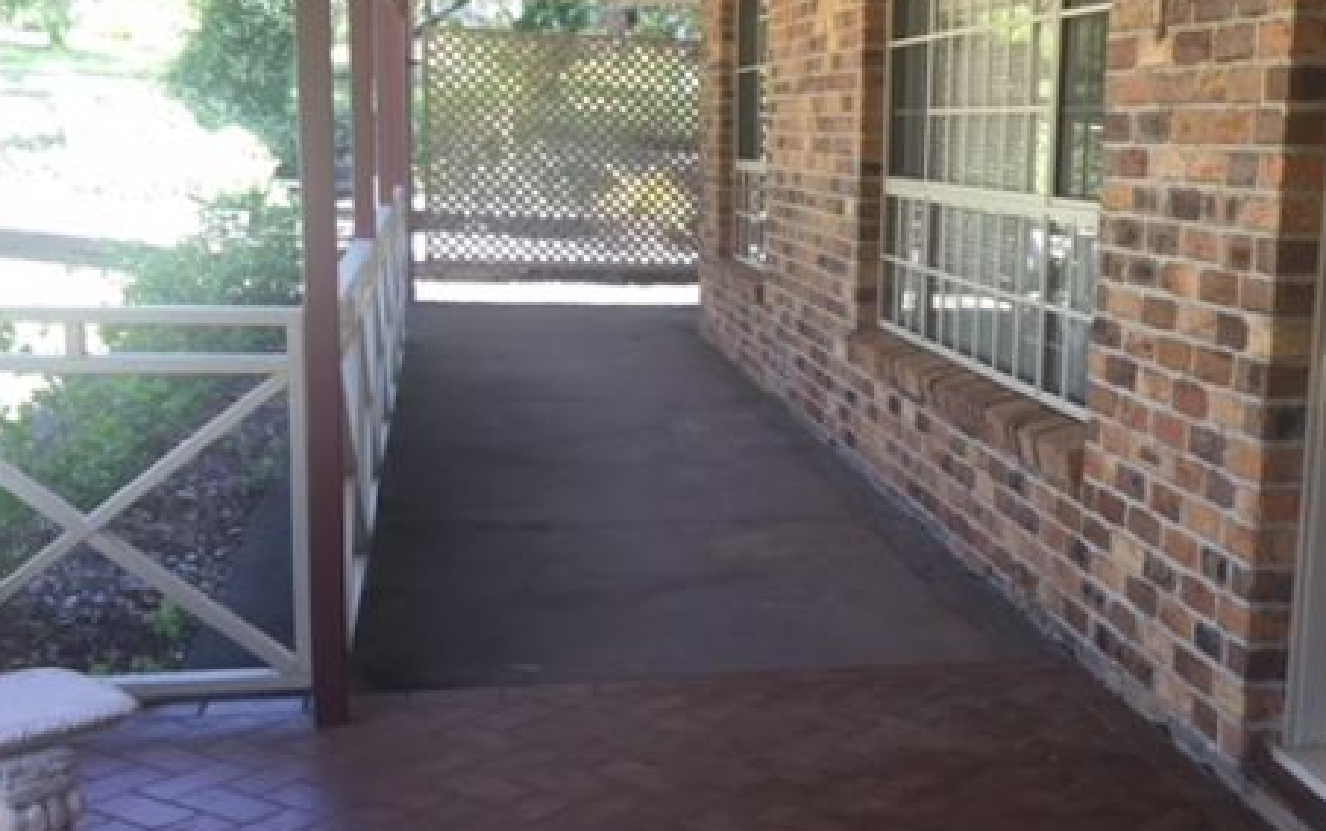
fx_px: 1808
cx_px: 945
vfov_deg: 25.8
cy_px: 508
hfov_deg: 39.5
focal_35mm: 50
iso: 40
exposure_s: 1/100
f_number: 2.2
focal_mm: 4.15
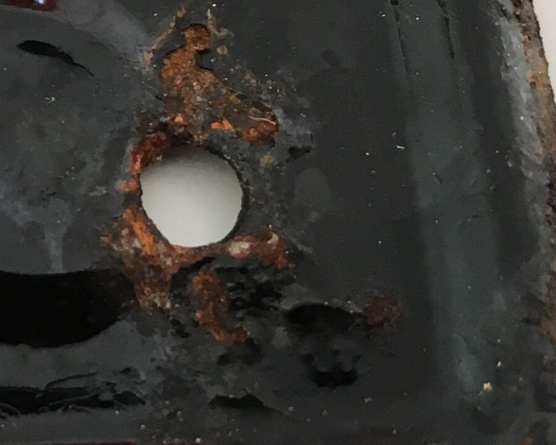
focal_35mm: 128
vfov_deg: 11.9
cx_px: -501
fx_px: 2106
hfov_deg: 13.3
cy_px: -25
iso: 64
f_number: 2.2
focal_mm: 4.15
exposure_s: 1/33
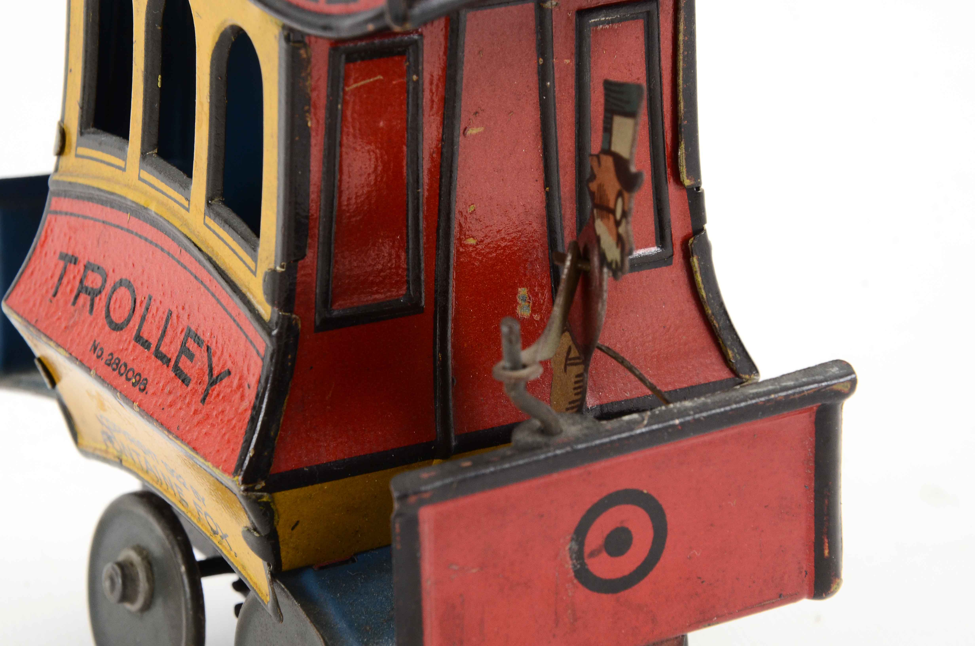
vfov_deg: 8.7
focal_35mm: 158
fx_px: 4257
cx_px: 488
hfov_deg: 13.1
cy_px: 323
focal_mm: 105
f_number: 13
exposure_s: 1/80
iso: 400
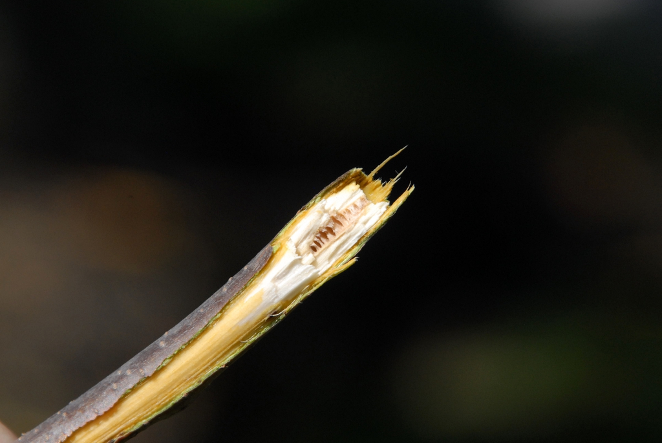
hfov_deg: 6.5
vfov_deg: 4.4
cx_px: 331
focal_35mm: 315
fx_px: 5798
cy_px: 222
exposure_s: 1/400
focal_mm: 210
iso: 400
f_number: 10
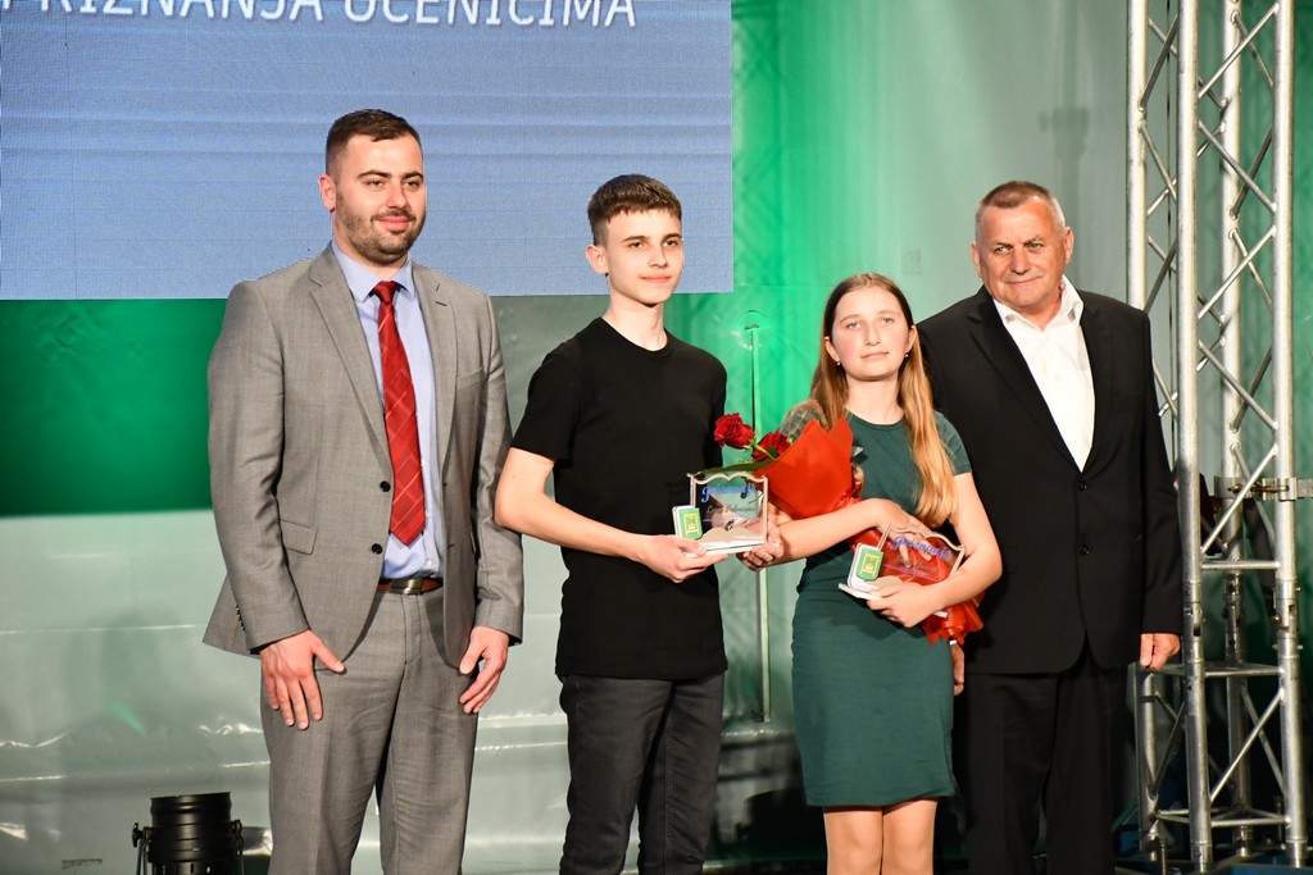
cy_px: 438
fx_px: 4377
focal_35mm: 120
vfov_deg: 11.4
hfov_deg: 17.1
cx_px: 656
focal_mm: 80
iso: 3200
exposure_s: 1/250
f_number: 5.3
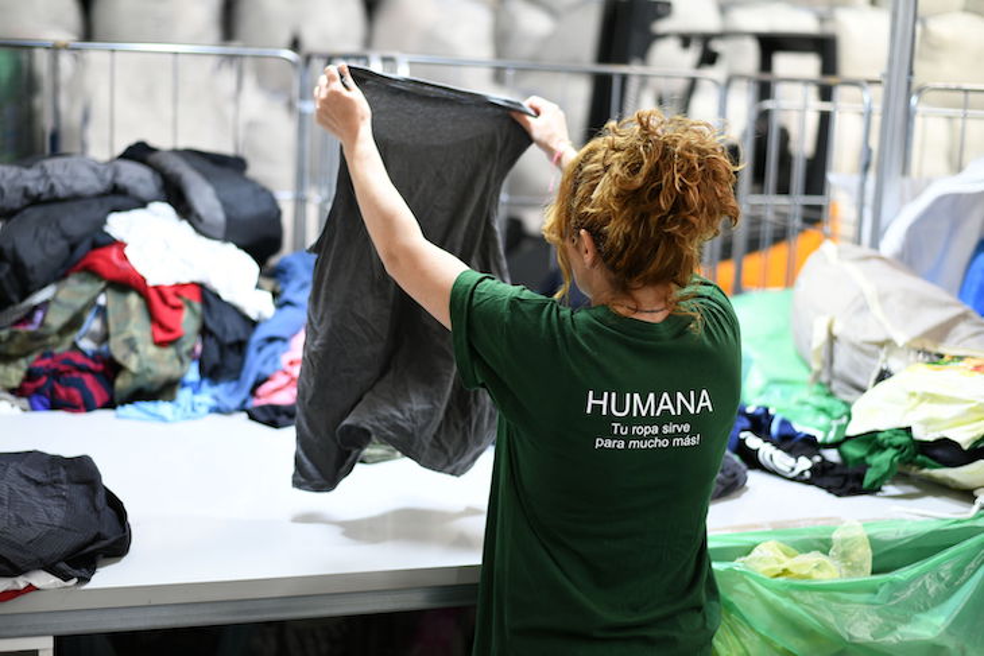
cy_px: 328
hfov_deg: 39.6
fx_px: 1367
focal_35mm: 50
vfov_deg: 27.0
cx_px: 492
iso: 360
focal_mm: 50
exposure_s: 1/400
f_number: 2.2
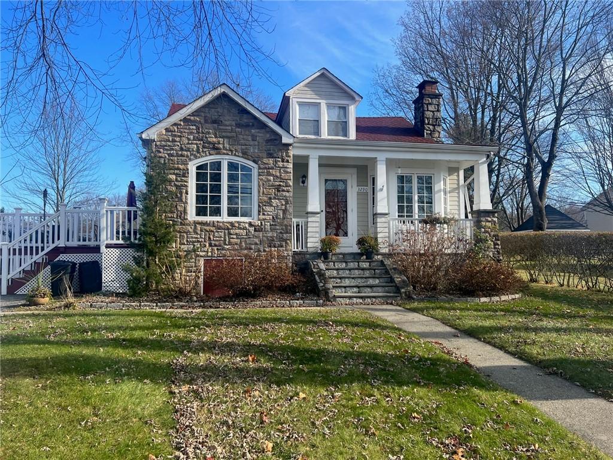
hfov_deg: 67.3
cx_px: 306
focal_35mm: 26
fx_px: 460
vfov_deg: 53.1
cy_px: 230
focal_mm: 5.7
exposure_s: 1/1751
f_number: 1.5
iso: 50
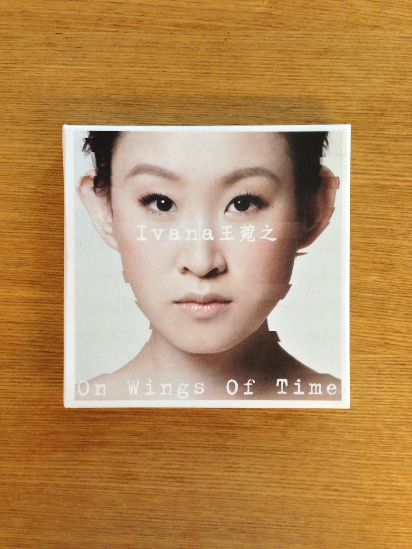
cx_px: 206
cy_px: 274
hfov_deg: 42.9
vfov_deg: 55.4
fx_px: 524
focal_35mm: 33
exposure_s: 1/20
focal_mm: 4.13
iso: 400
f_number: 2.4
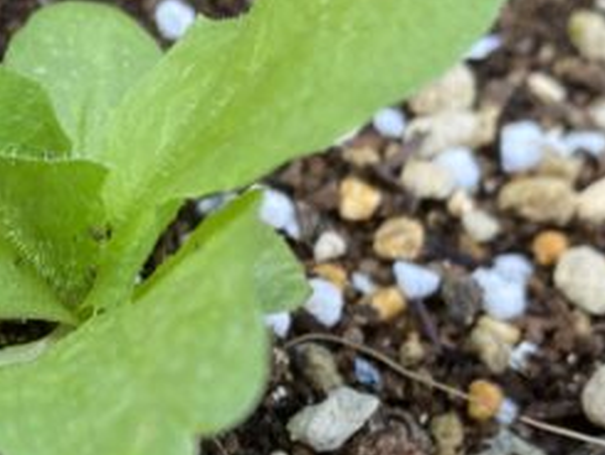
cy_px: 373
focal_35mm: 85
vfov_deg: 17.2
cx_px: 77
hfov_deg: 22.5
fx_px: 1486
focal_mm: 4.25
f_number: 1.8
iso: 125
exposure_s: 1/119
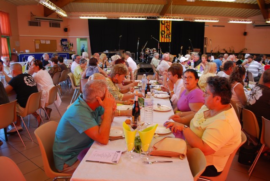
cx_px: 135
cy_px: 90
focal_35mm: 27
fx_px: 203
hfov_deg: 67.3
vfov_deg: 48.0
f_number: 3.5
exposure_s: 1/40
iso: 200
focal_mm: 18
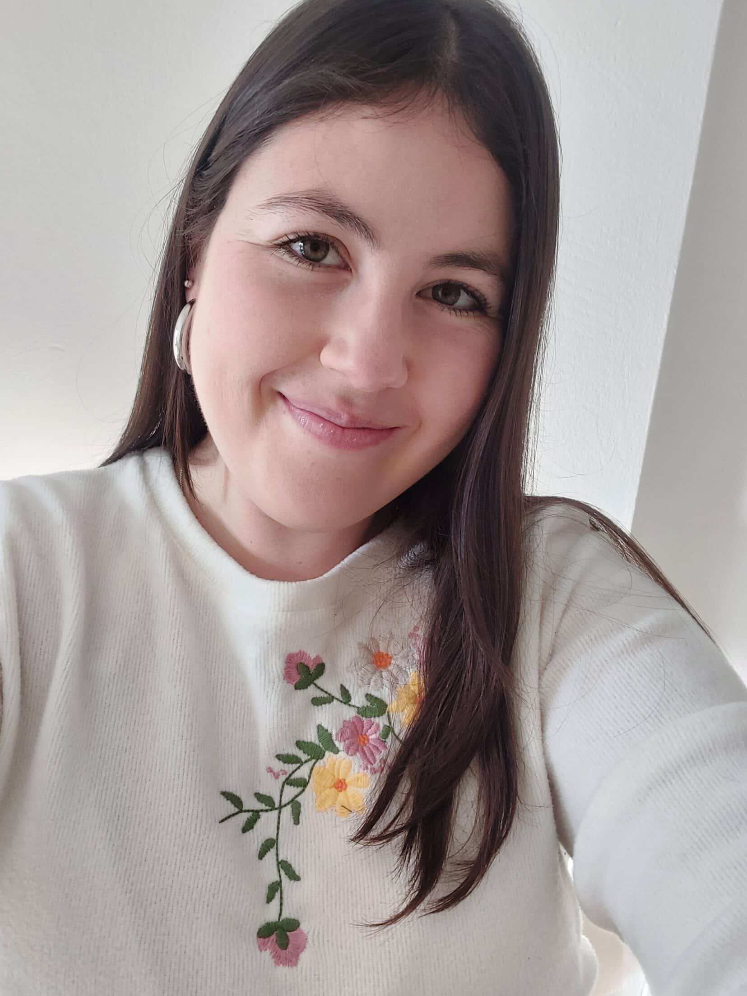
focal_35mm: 29
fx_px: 834
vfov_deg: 61.6
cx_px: 336
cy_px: 530
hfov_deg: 48.2
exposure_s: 1/100
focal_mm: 2.67
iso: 100
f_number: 2.2
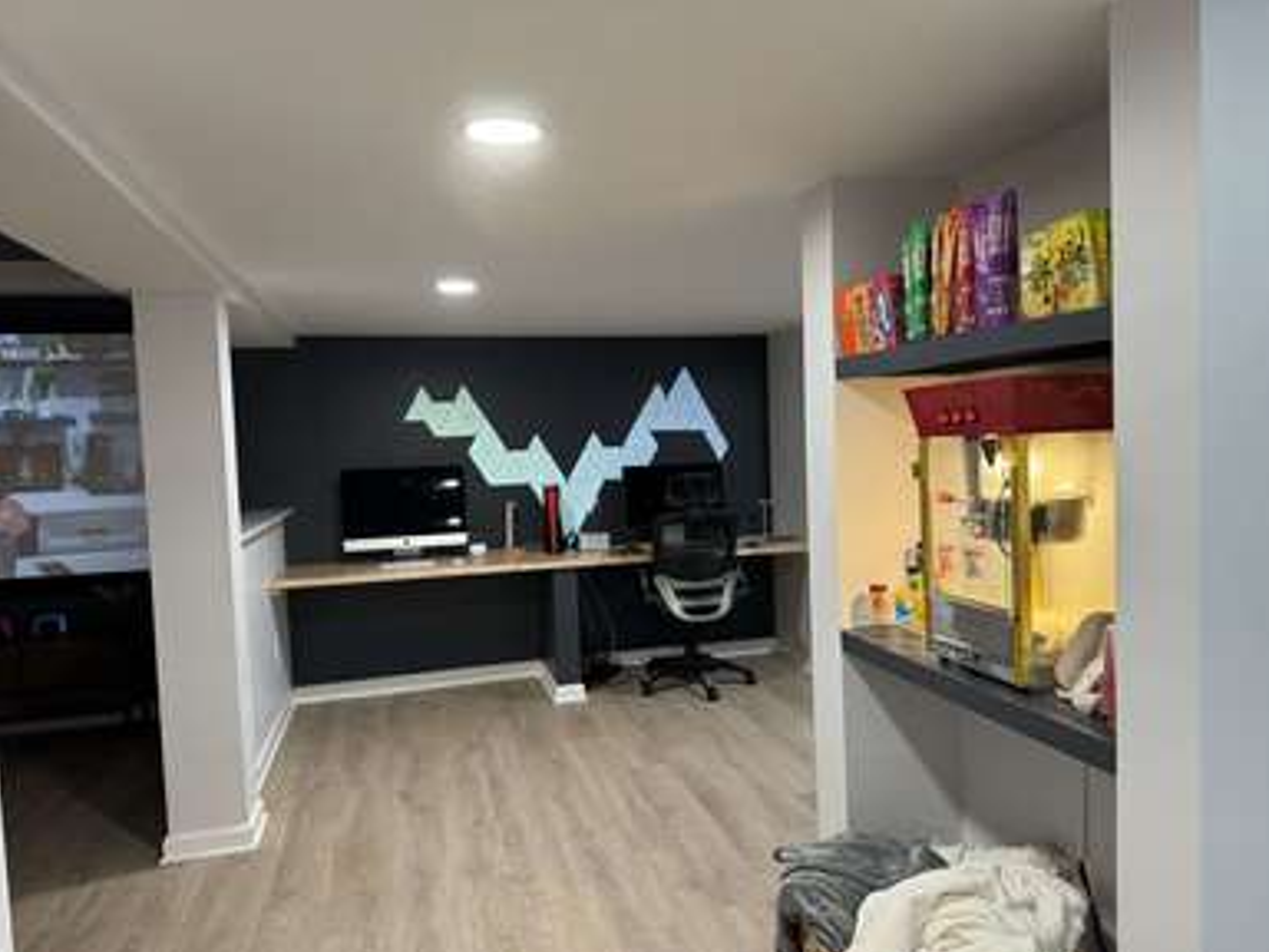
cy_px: 493
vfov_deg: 54.9
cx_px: 658
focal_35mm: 25
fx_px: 916
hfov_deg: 69.4
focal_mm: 6.76
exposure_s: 1/60
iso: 200
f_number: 1.78
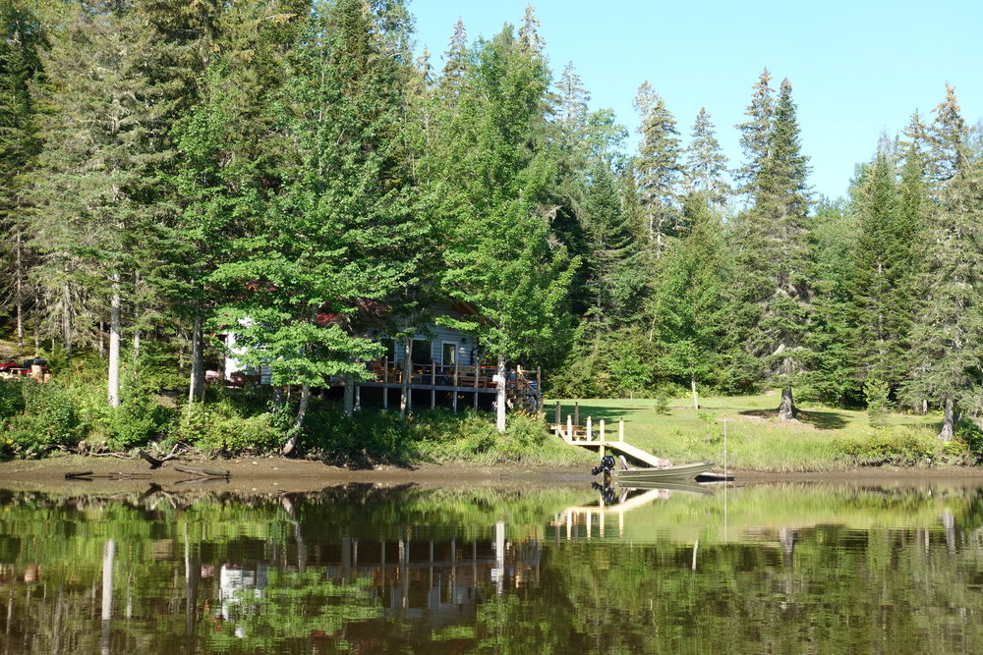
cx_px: 492
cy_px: 328
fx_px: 1557
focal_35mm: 57
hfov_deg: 35.0
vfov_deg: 23.8
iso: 125
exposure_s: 1/200
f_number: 5.6
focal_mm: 20.81
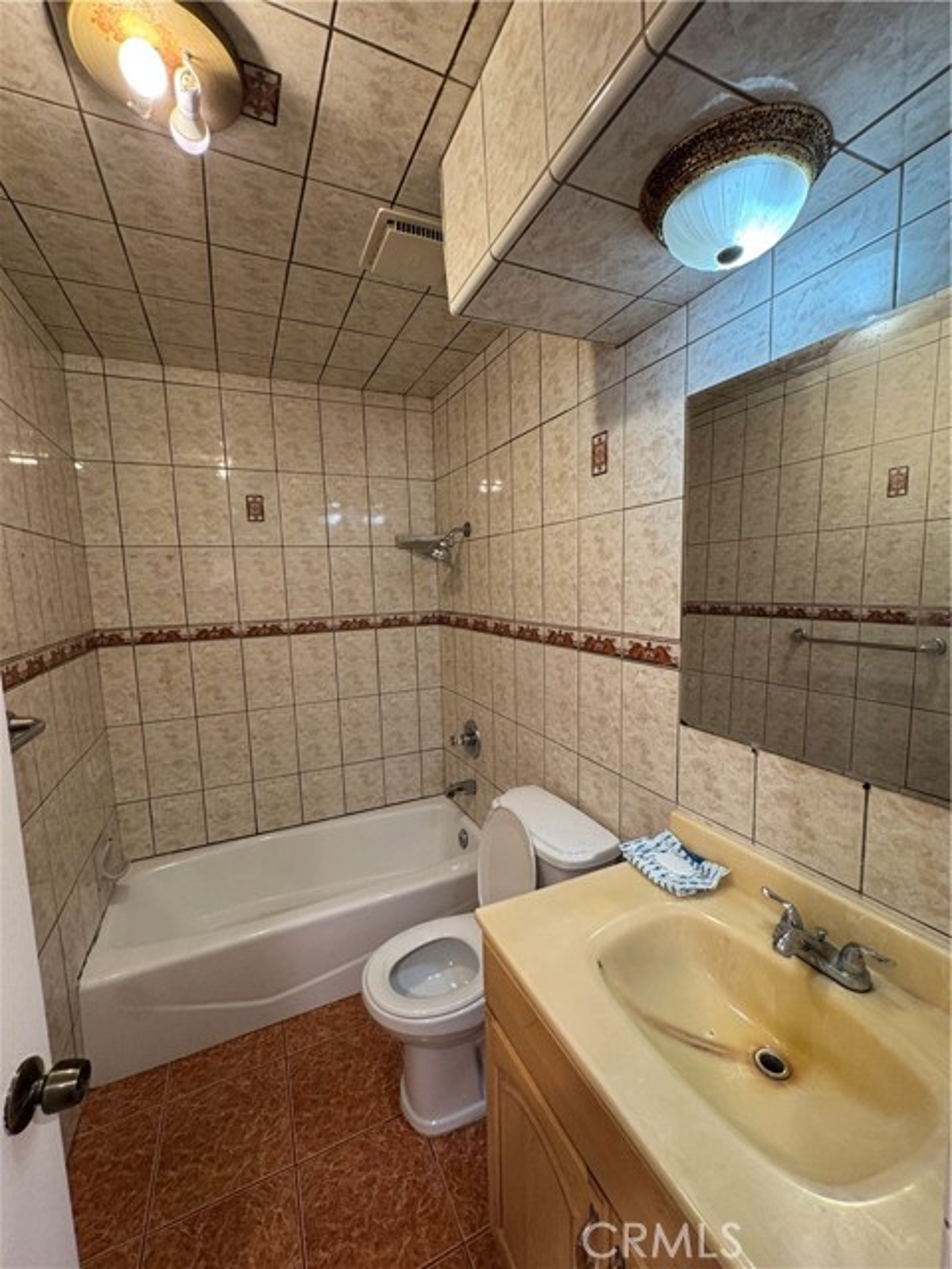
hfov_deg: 85.7
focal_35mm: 14
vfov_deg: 102.1
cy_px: 634
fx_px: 513
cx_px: 476
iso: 160
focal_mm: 2.22
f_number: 2.2
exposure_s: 1/60
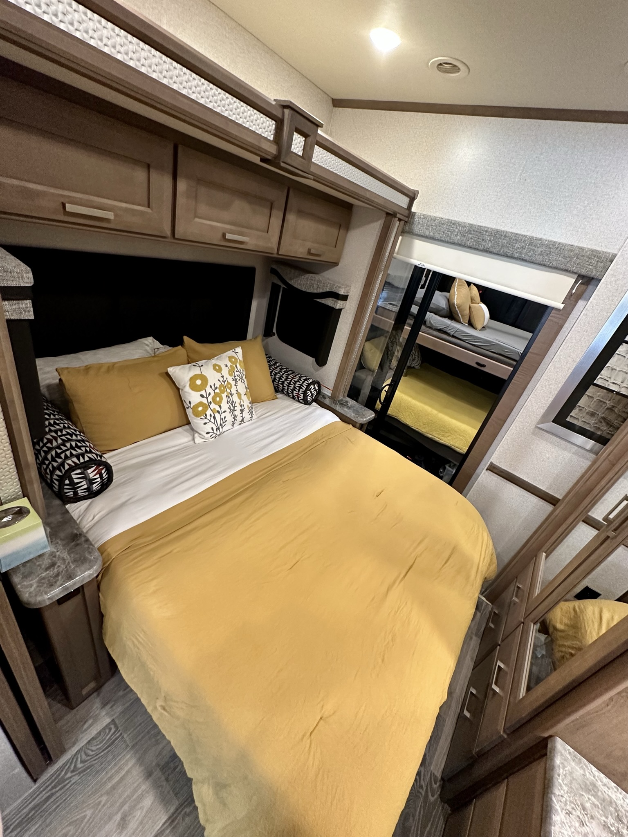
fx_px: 339
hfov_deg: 85.7
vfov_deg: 102.1
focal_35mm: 14
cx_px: 314
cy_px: 418
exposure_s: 1/60
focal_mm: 2.22
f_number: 2.2
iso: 400
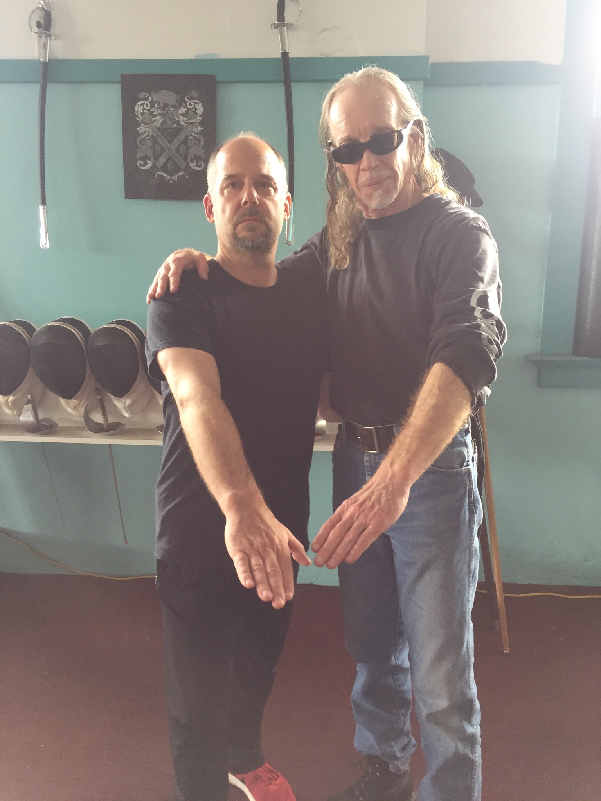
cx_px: 300
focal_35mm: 29
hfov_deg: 48.2
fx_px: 671
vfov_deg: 61.7
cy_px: 400
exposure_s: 1/30
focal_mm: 4.15
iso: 64
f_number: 2.2
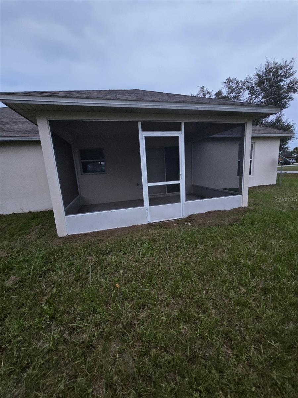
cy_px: 199
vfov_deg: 106.2
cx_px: 149
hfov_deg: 89.9
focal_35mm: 13
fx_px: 149
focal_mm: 2.2
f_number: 2.2
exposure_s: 1/60
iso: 1000
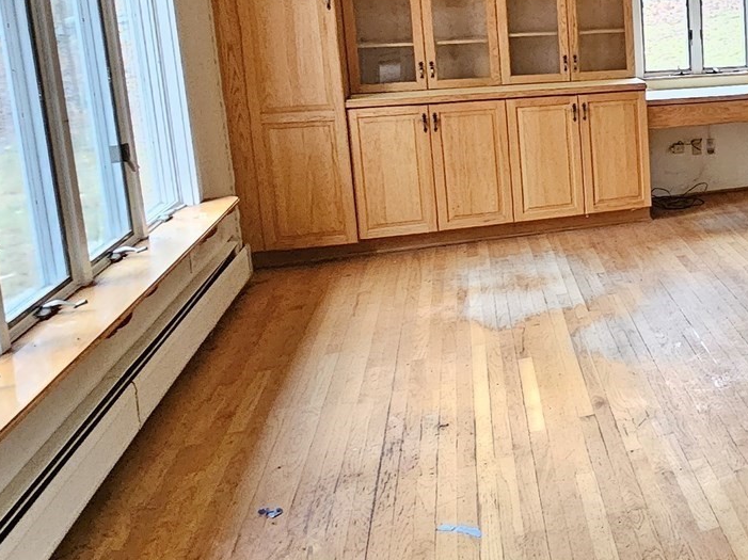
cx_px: 847
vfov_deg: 36.3
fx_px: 821
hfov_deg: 39.0
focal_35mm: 38
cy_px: 108
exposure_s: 1/24
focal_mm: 2.2
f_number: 2.2
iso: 1000
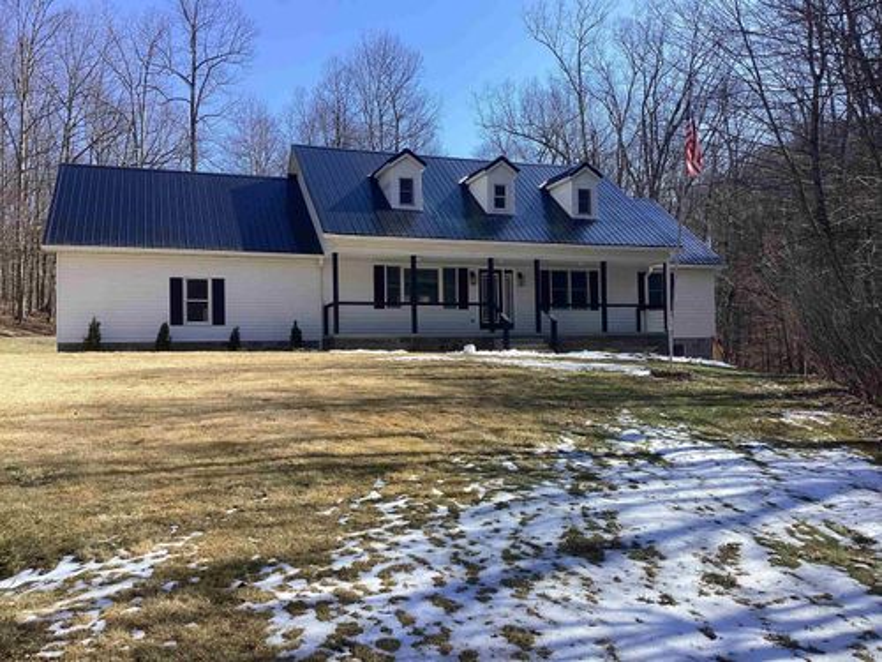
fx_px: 790
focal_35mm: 31
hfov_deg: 58.4
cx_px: 441
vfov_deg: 45.4
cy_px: 331
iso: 25
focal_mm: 3.3
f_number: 2.4
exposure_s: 1/715
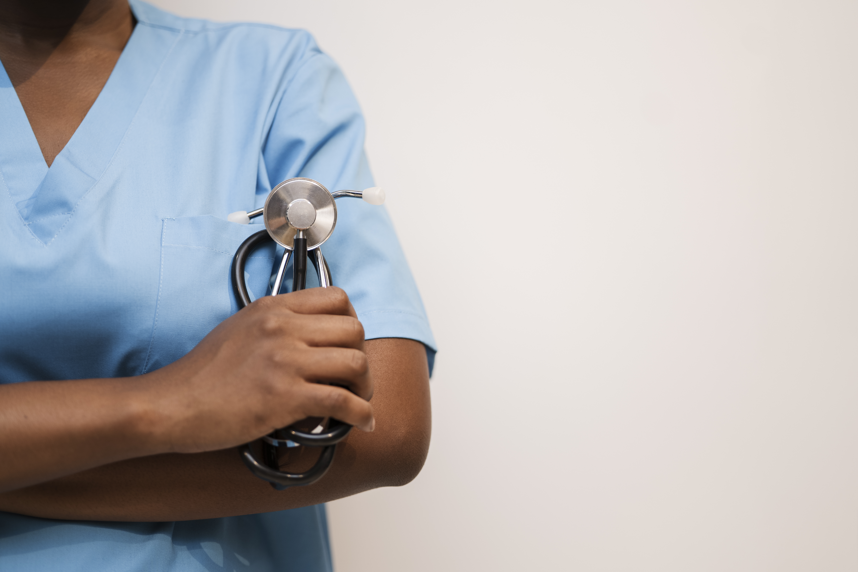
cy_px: 286
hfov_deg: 27.0
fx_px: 1787
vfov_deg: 18.2
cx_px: 429
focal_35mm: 75
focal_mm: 75
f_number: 2
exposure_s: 1/160
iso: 500
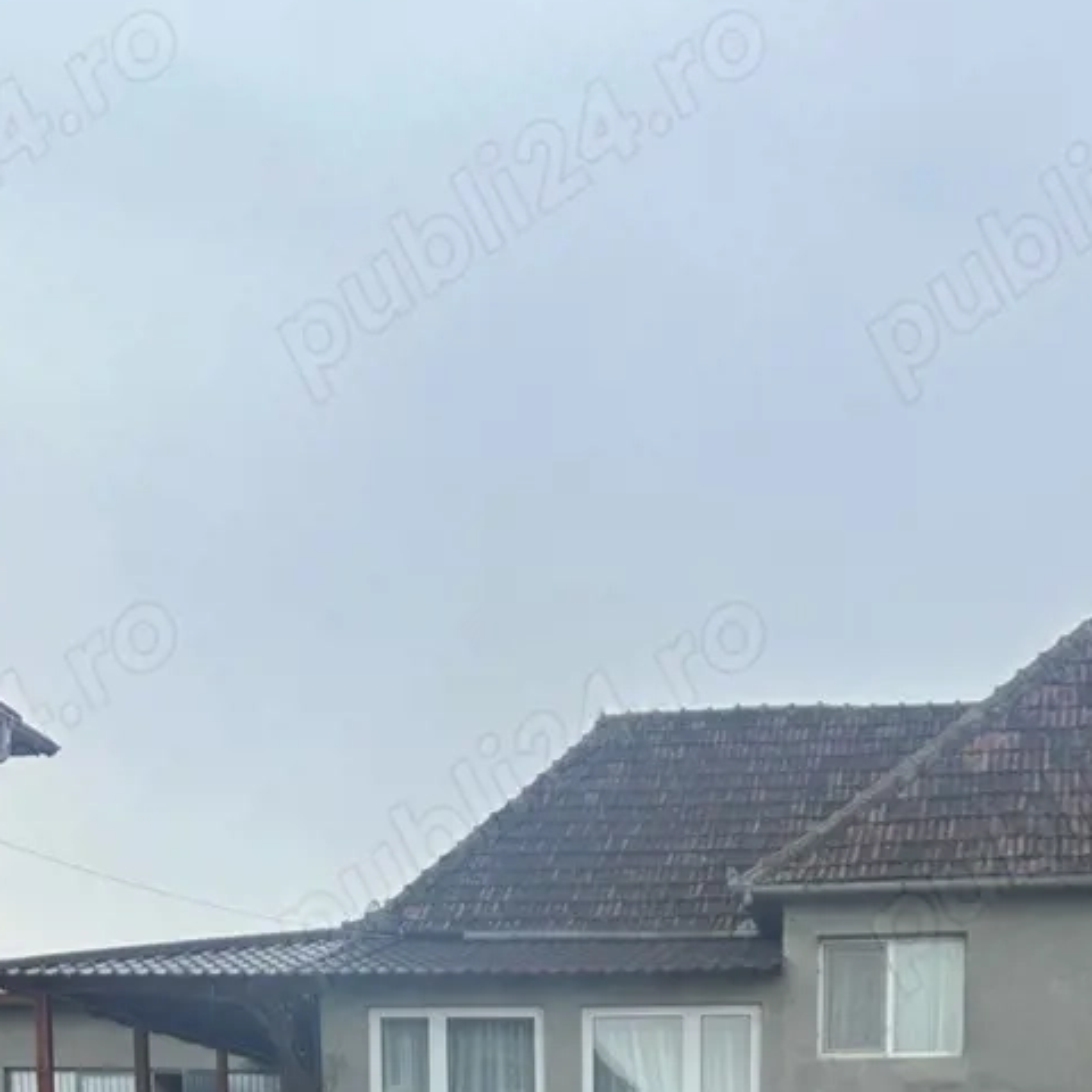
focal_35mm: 59
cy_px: 1465
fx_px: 2106
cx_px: 671
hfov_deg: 29.0
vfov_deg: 24.8
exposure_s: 1/1517
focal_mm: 6.86
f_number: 1.78
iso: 80
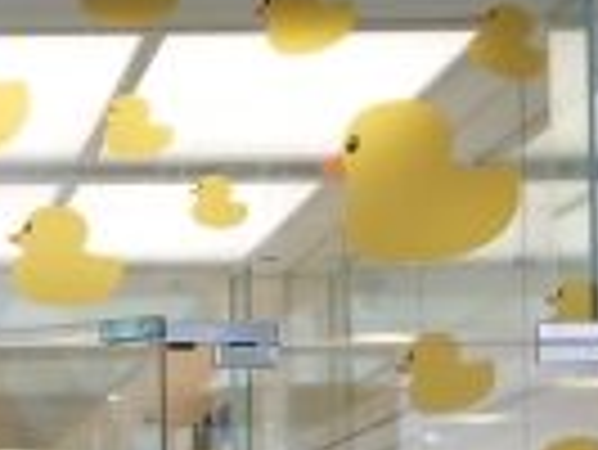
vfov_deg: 9.4
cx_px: -396
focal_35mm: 155
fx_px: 2680
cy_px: 567
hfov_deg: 11.9
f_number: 4.7
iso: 320
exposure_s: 1/60
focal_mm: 23
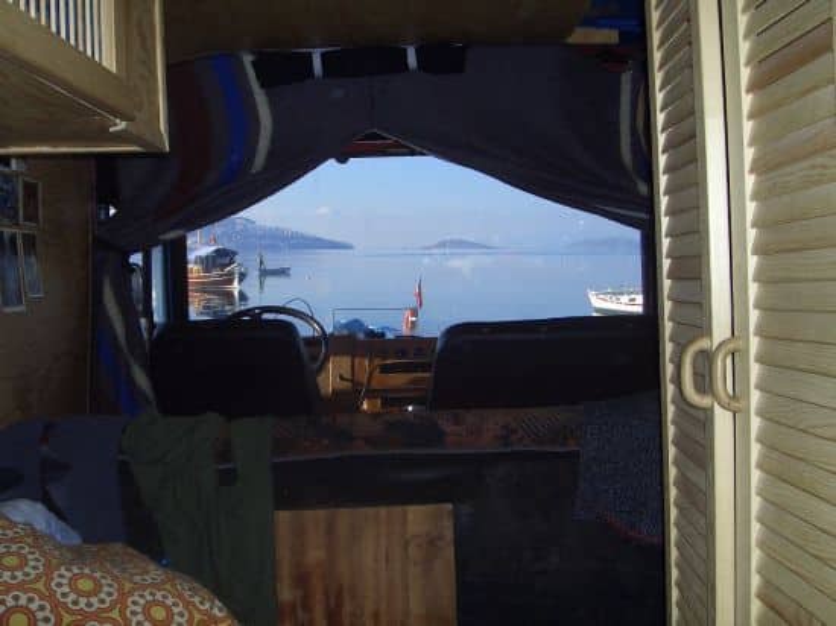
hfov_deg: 47.9
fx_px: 941
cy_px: 313
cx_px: 418
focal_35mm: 39
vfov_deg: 36.8
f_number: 4.8
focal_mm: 8
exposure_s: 1/800
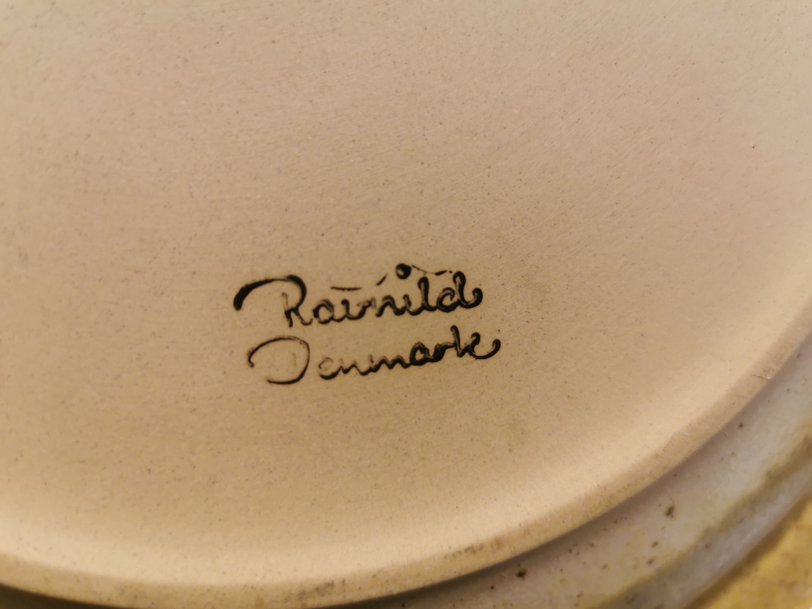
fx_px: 633
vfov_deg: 51.4
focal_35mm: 27
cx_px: 406
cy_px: 304
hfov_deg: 65.3
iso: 125
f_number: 1.6
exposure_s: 1/120
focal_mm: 5.56
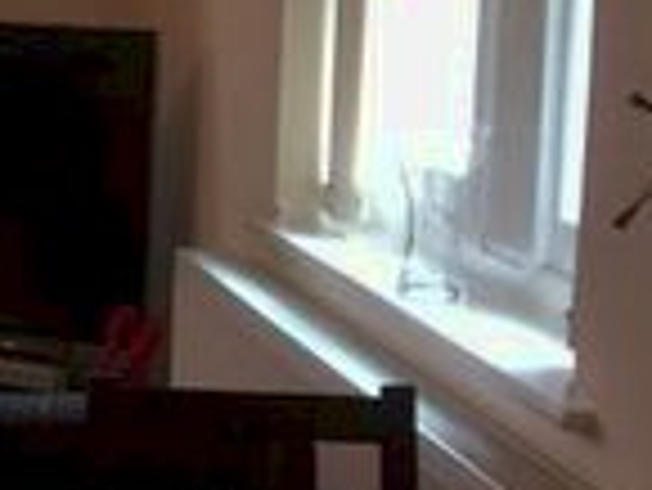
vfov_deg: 10.6
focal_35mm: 140
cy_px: 47
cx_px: -814
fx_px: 2639
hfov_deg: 11.9
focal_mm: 4.15
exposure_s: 1/33
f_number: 2.2
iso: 100
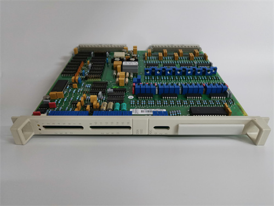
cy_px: 103
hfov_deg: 65.3
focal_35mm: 27
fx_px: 214
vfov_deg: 51.4
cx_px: 137
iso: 160
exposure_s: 1/33.3
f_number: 1.8
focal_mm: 3.95
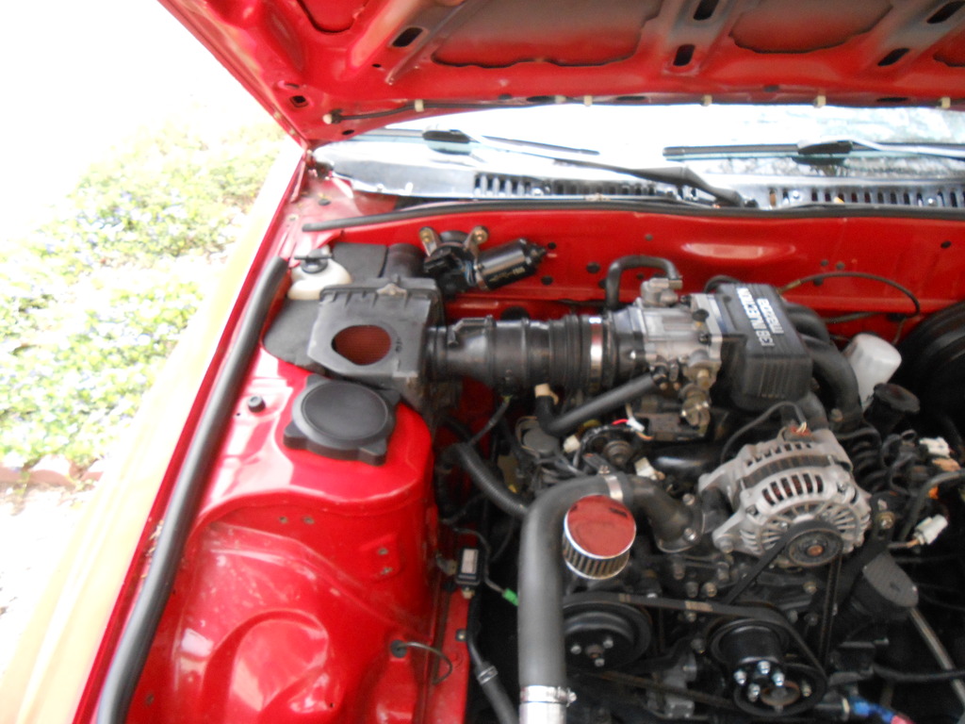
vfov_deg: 53.1
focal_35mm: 26
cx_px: 482
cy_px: 362
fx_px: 725
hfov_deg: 67.3
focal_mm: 4.6
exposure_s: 1/250
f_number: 3.5
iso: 320
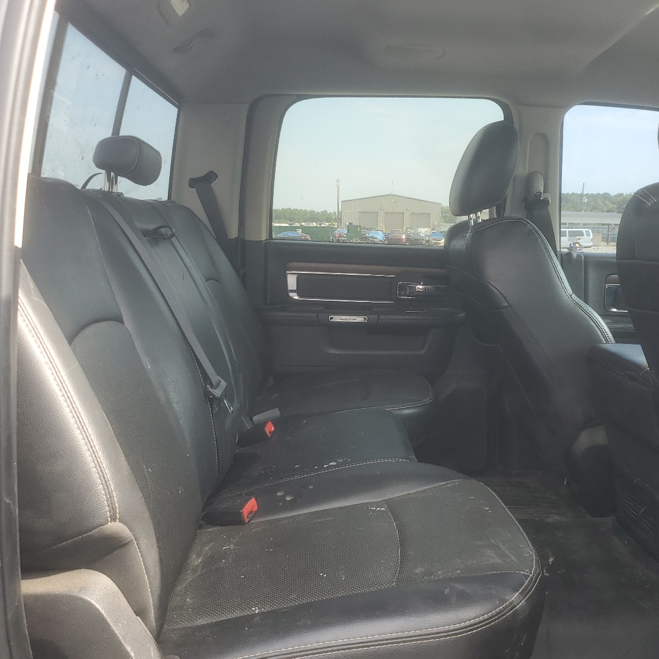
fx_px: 711
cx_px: 374
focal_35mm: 33
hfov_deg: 49.6
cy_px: 342
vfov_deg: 49.7
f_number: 1.5
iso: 50
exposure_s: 1/294
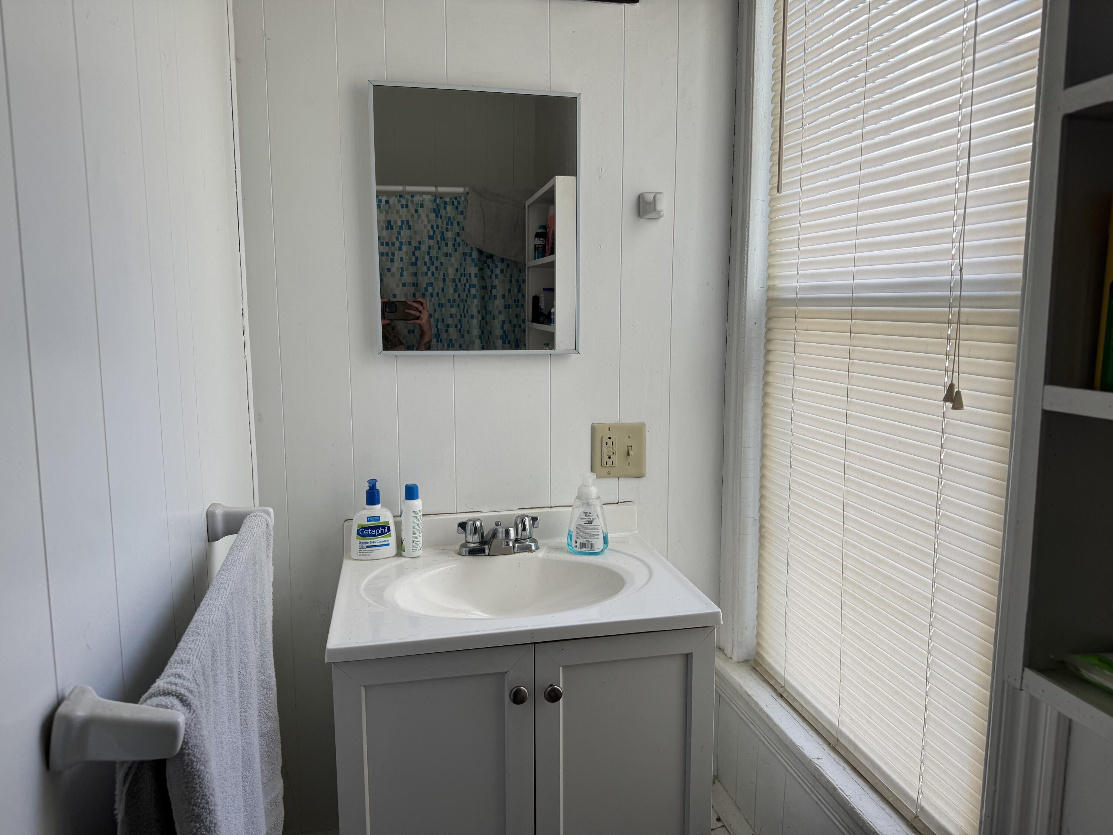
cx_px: 556
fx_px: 772
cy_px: 418
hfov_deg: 71.6
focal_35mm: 24
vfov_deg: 56.8
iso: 64
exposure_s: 1/121
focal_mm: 6.76
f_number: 1.78
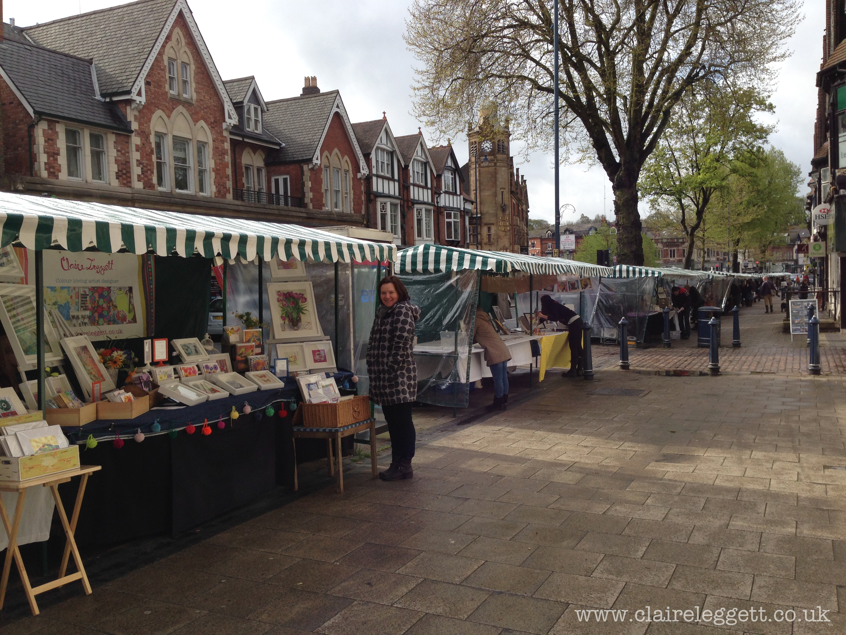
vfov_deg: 42.9
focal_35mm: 33
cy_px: 318
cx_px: 423
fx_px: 807
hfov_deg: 55.4
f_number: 2.4
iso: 50
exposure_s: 1/630
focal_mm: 4.12
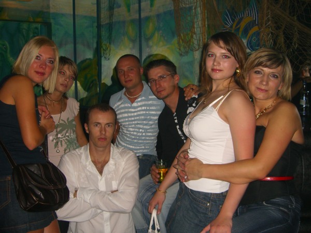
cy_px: 116
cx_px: 156
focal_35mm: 38
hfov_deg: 49.0
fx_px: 341
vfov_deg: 37.7
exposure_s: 1/60
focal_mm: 7.9
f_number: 2.8
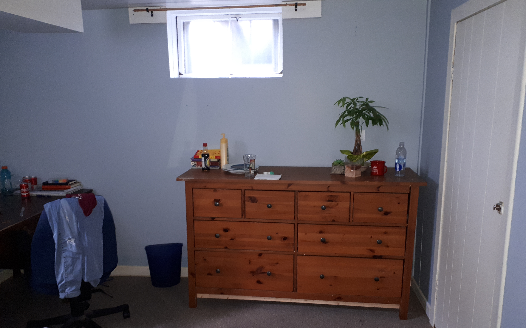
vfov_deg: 43.1
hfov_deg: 64.6
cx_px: 261
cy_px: 177
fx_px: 416
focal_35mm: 29
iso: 200
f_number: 1.9
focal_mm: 3.6
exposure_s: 1/17
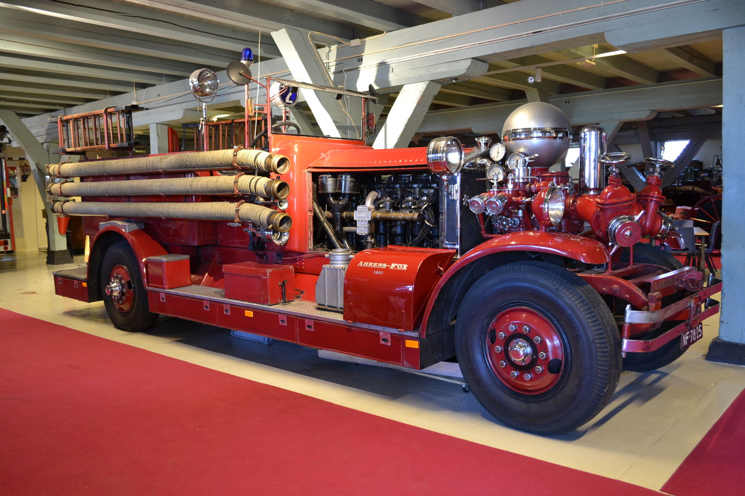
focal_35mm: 30
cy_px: 248
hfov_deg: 61.9
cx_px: 372
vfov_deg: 43.6
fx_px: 621
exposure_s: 1/15
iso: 560
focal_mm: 20
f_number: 3.8
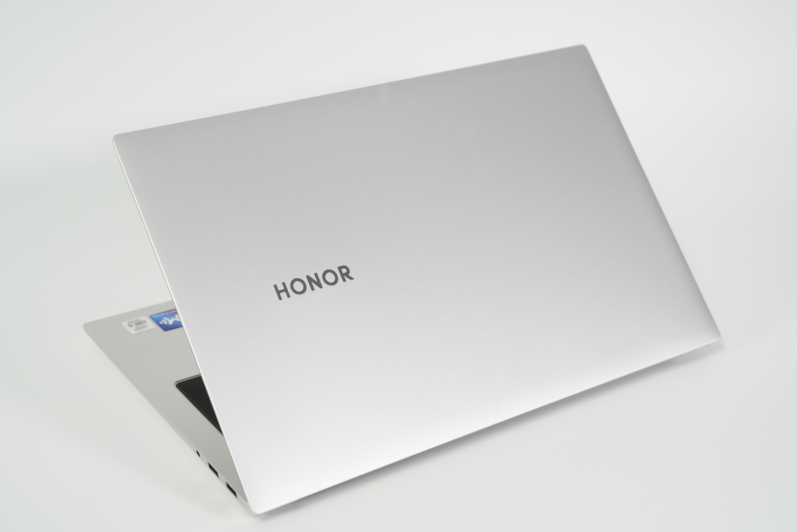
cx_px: 398
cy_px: 266
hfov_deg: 33.9
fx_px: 1306
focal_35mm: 59
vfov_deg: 23.0
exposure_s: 1/60
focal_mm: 59
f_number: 7.1
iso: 1250
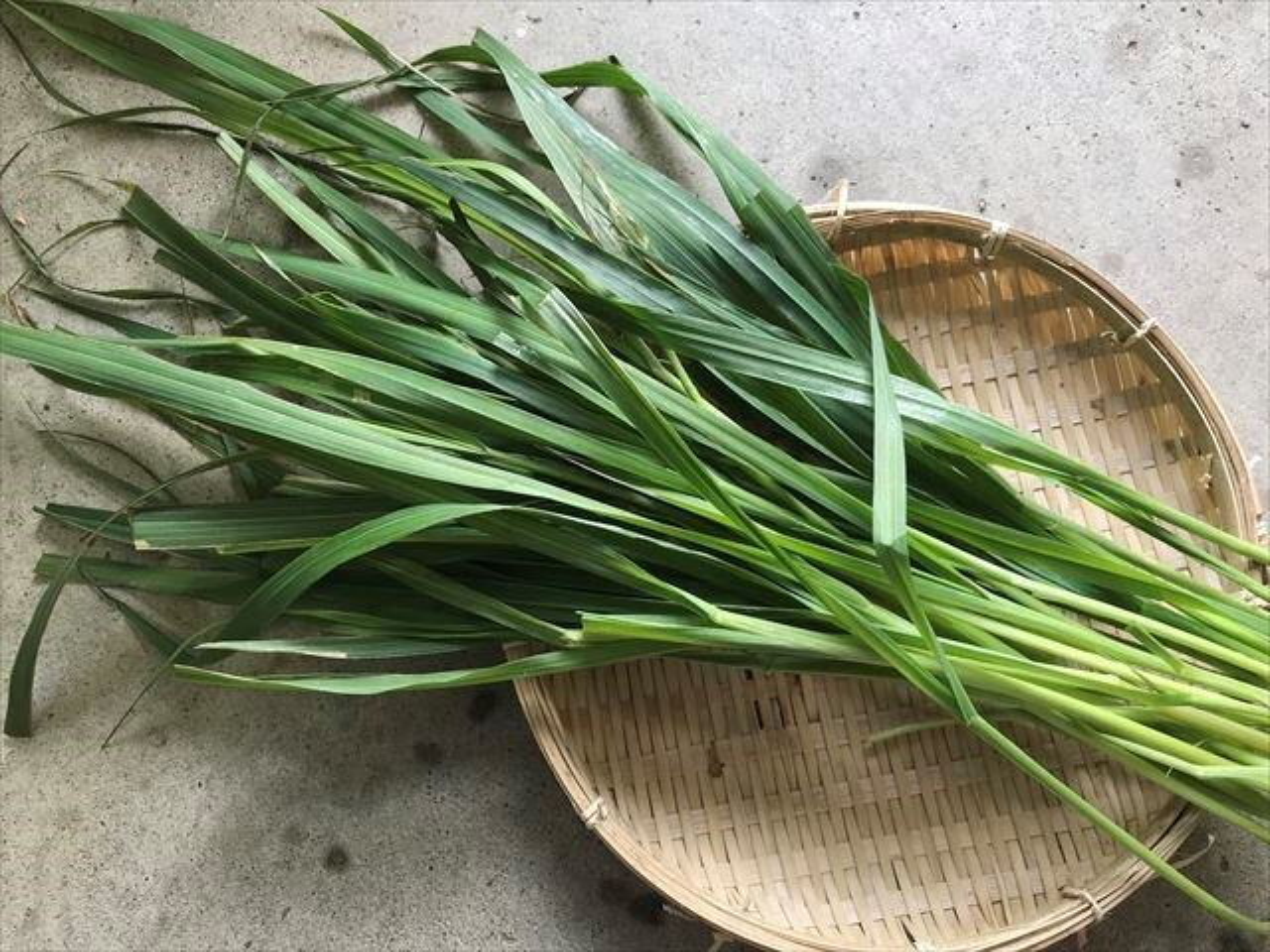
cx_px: 635
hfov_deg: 63.4
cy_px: 476
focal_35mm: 28
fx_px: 1027
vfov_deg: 49.7
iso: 25
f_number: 1.8
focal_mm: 3.99
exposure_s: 1/60
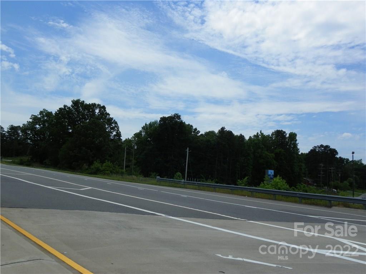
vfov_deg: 46.8
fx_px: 317
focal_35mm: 30
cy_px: 137
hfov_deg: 60.0
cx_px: 183
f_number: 6.3
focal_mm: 5.3
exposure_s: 1/500
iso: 64
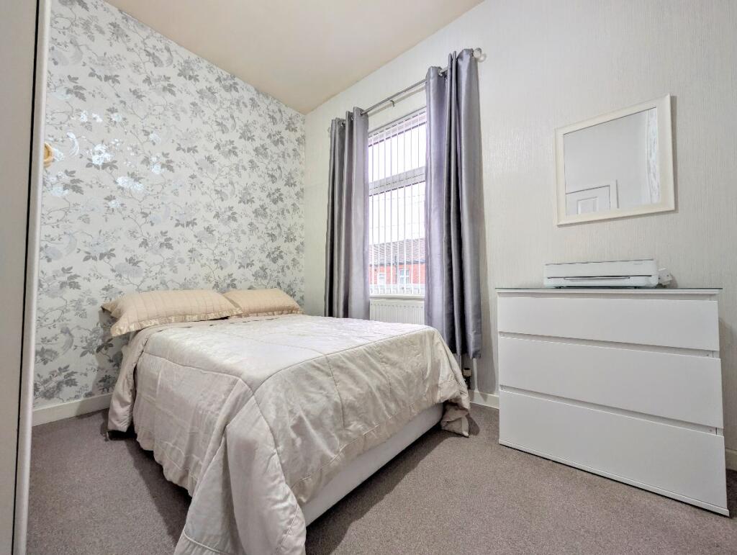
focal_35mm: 12
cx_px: 368
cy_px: 278
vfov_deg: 94.6
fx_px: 256
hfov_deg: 110.5
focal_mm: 2.02
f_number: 1.7
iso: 65
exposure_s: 1/36.7
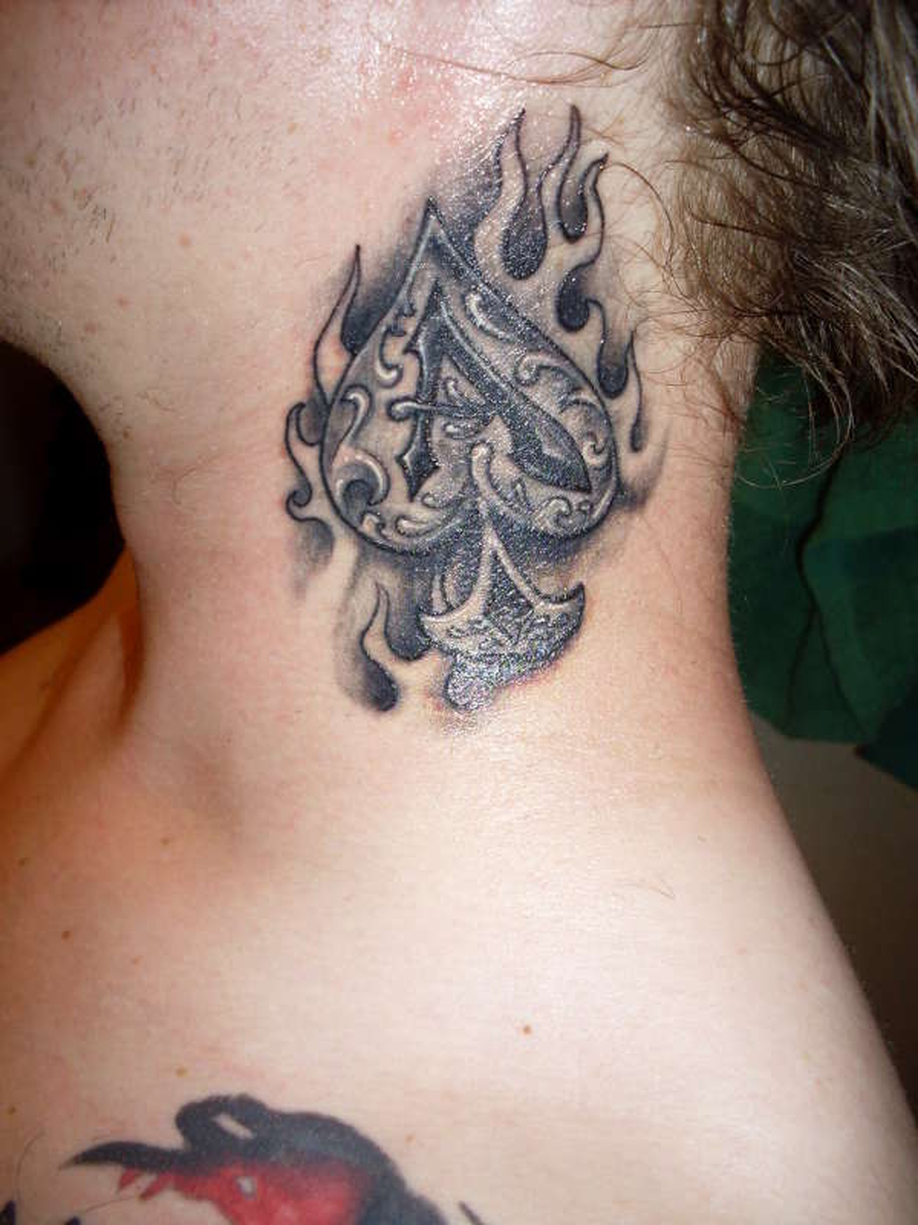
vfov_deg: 49.0
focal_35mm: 38
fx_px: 1344
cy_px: 612
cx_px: 459
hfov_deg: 37.7
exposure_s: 1/45
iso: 100
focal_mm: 6.3
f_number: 2.8
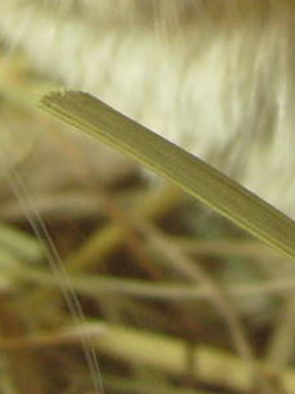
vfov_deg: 10.0
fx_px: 2139
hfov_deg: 7.9
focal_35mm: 188
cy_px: -311
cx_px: 208
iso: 80
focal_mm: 5.8
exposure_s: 1/20
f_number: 2.8
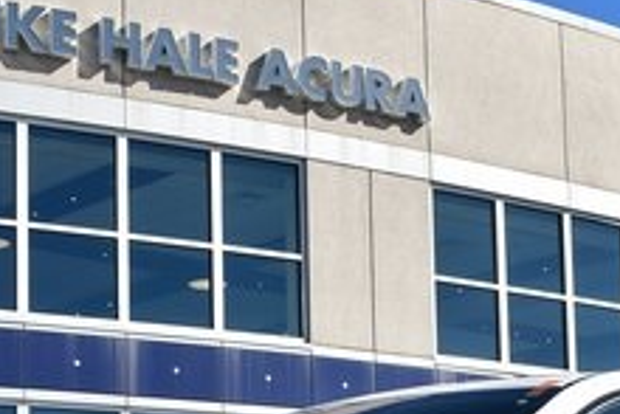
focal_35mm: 100
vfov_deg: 13.2
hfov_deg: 20.3
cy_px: 521
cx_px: 333
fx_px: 1731
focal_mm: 23
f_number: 9
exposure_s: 1/320
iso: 100
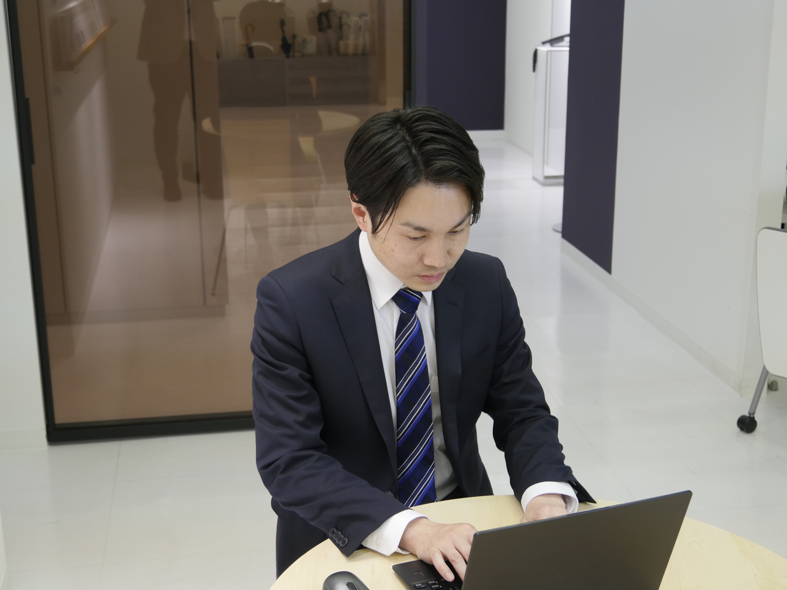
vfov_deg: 28.0
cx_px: 394
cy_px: 295
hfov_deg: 36.8
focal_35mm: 52
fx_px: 1182
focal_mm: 26
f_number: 4.2
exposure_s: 1/60
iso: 800
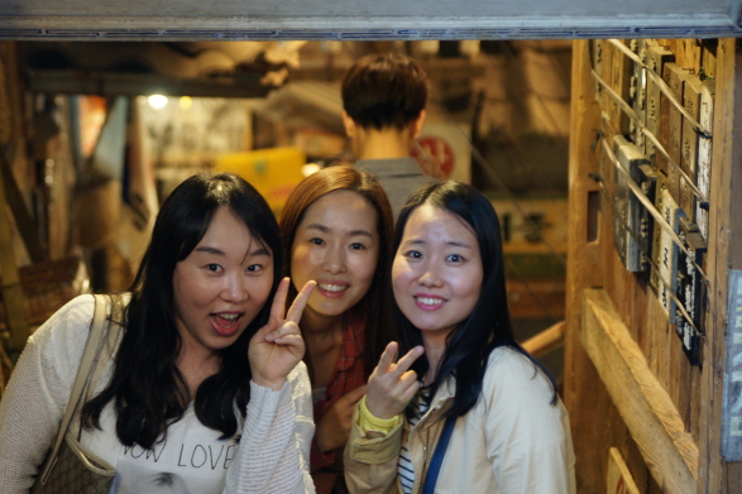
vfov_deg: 14.9
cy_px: 239
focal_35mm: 92
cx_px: 291
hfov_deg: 22.1
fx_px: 1896
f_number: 2.8
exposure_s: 1/20
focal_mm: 60
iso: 800
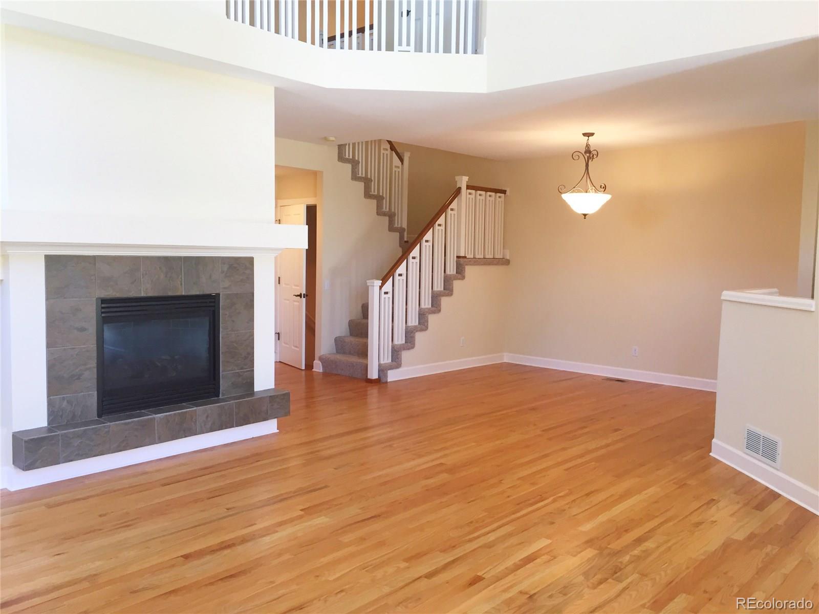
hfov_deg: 61.7
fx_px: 686
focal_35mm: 29
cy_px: 307
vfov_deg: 48.2
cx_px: 410
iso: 32
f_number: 2.2
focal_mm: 4.15
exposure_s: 1/30
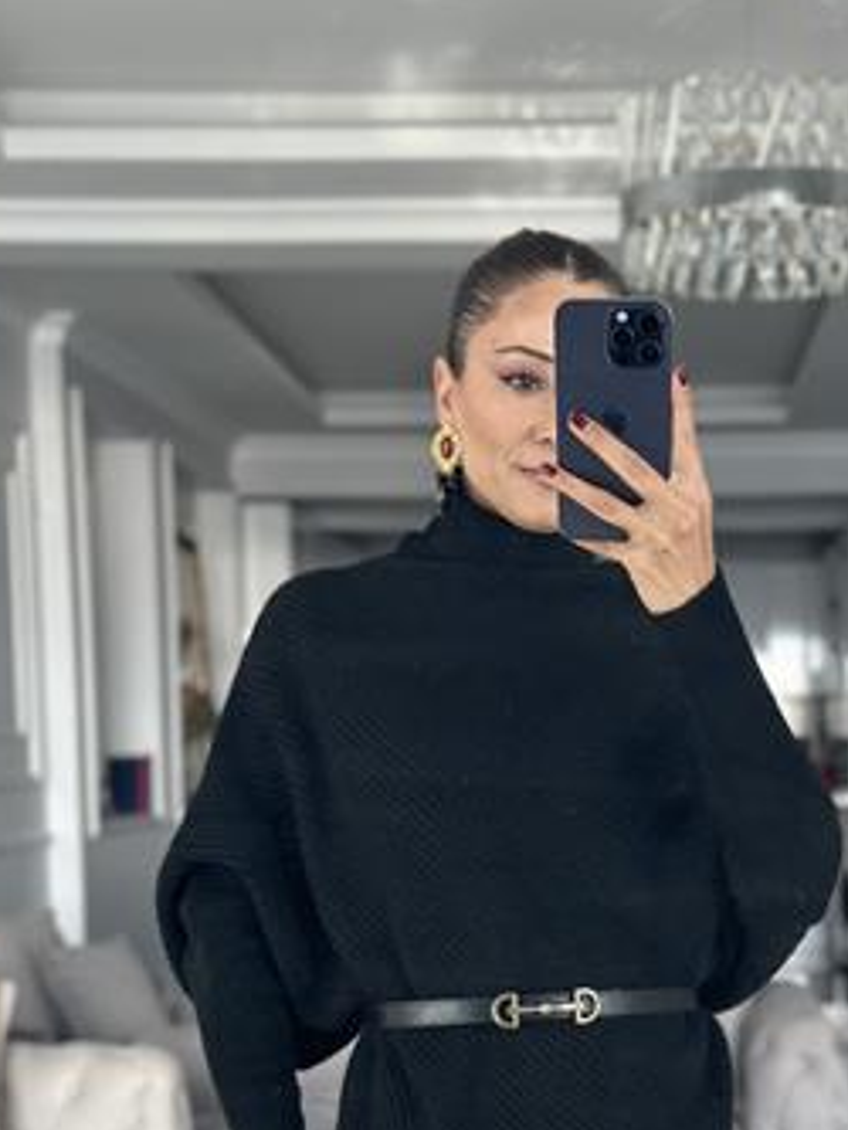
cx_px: 543
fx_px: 2383
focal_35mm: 73
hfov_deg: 20.1
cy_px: 814
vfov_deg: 26.4
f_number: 1.78
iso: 125
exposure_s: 1/95
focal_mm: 6.86
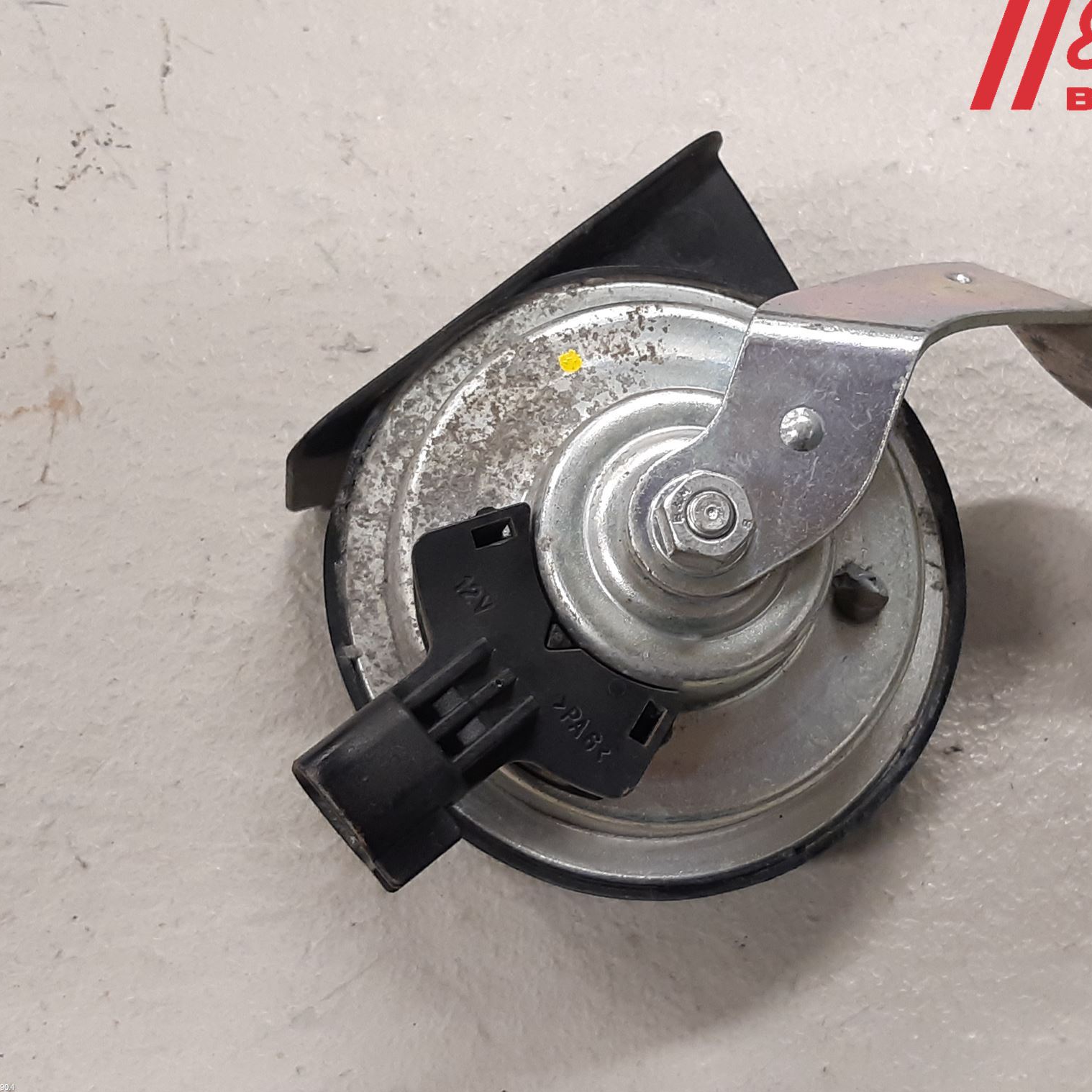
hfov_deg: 52.0
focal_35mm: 31
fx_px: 1106
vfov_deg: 52.5
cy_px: 541
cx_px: 675
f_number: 1.7
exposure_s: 1/50
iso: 125
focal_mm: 3.93
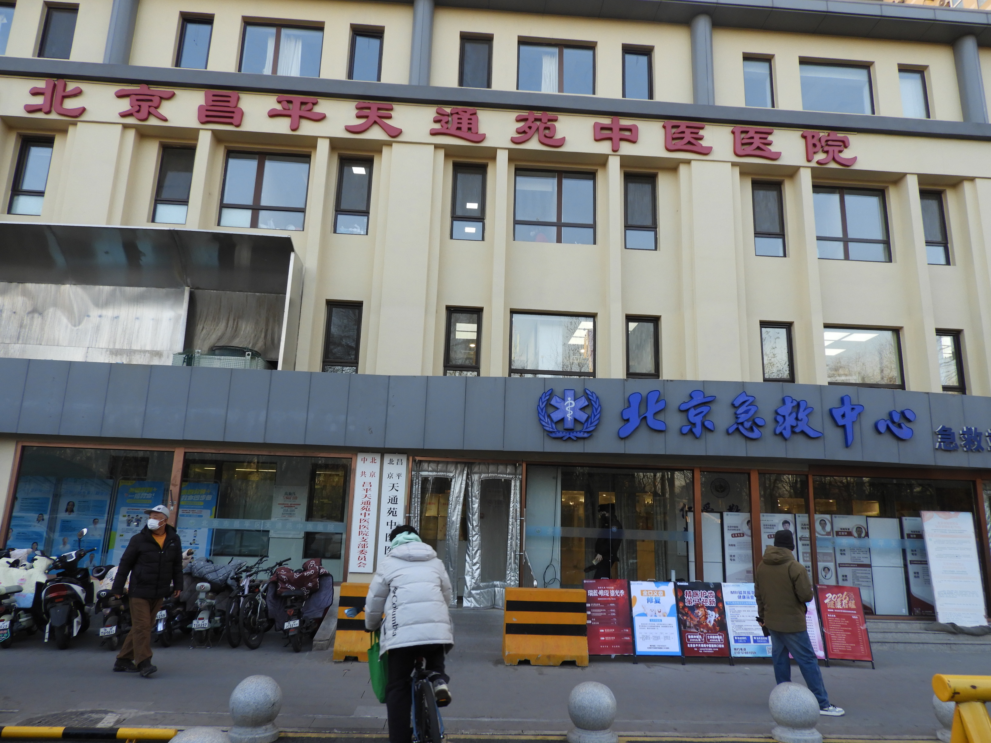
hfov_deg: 71.6
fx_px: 687
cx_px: 496
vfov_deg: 56.8
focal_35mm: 24
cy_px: 372
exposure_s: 1/100
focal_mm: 4.3
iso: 100
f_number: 3.3
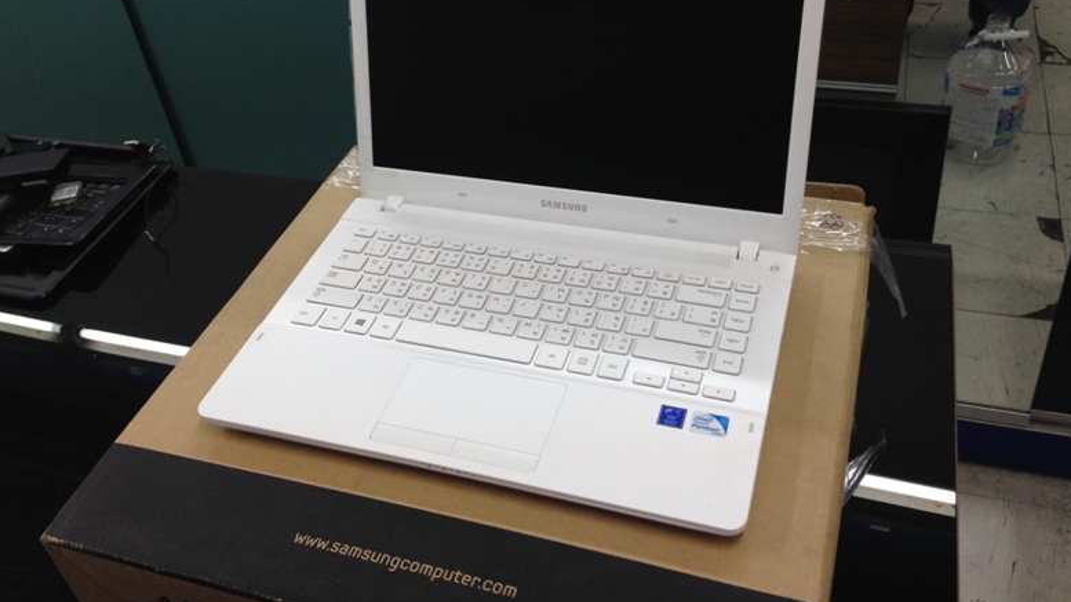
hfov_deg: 54.0
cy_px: 194
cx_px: 528
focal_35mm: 37
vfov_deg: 31.7
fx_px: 1051
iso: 50
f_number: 2.4
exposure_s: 1/24
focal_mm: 4.12
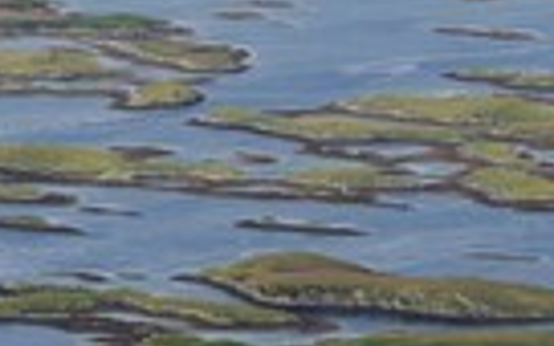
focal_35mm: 549
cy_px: 431
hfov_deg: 3.8
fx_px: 8289
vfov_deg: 2.4
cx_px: 301
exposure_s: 1/800
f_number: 7.1
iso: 200
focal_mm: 175
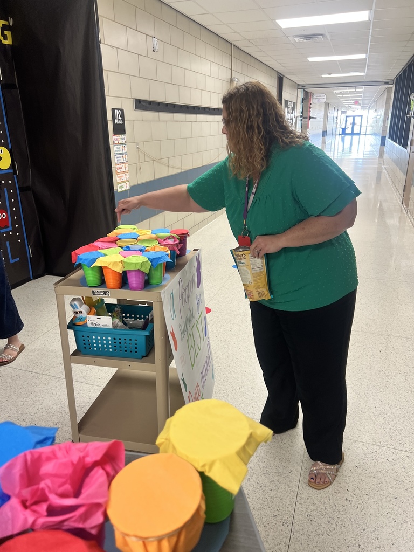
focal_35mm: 26
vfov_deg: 67.3
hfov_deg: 53.1
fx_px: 415
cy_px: 276
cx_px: 207
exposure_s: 1/107
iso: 125
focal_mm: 5.7
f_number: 1.5
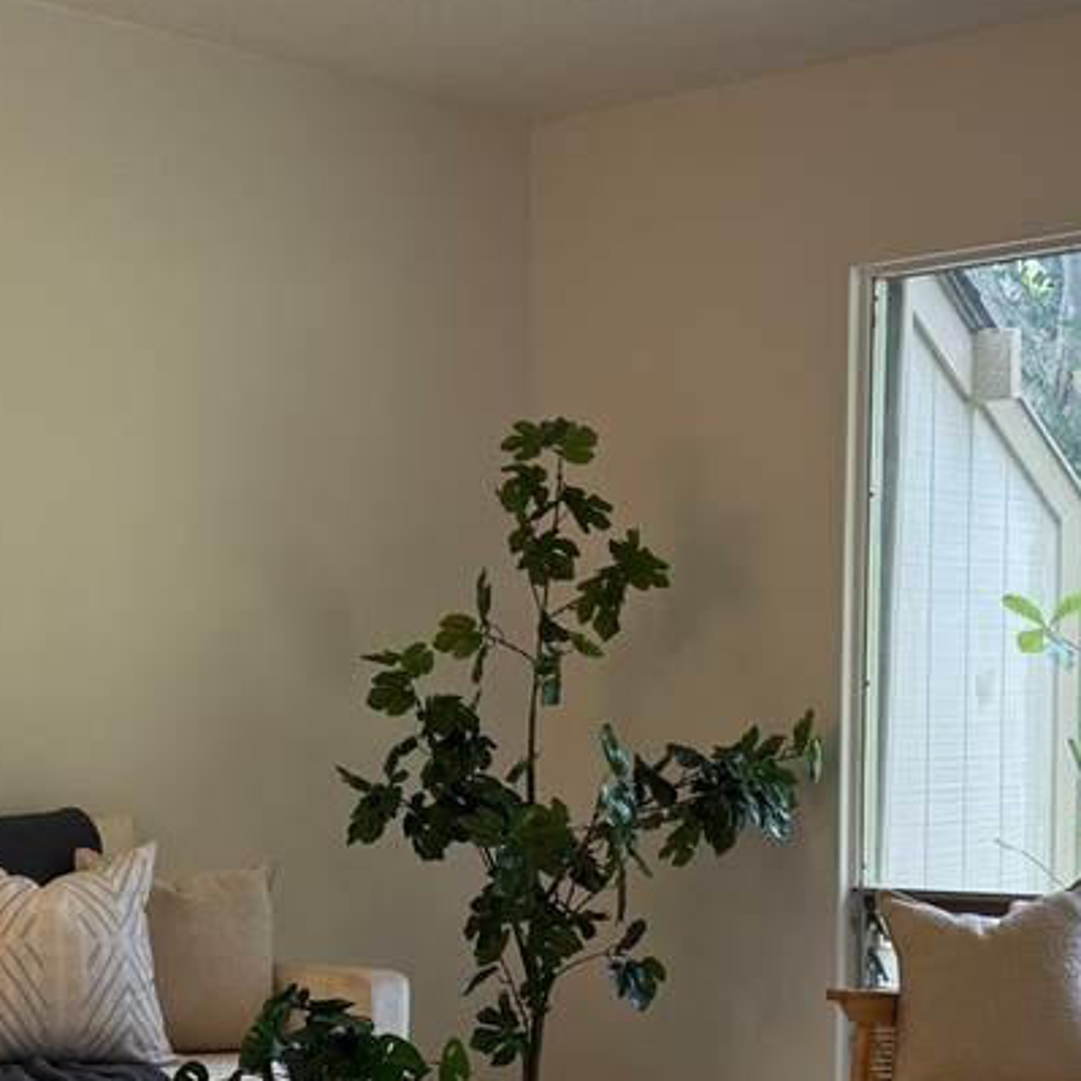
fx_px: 2402
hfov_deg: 25.3
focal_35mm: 68
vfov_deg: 24.5
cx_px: 588
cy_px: 1021
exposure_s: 1/326
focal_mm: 6.76
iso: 80
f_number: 1.78
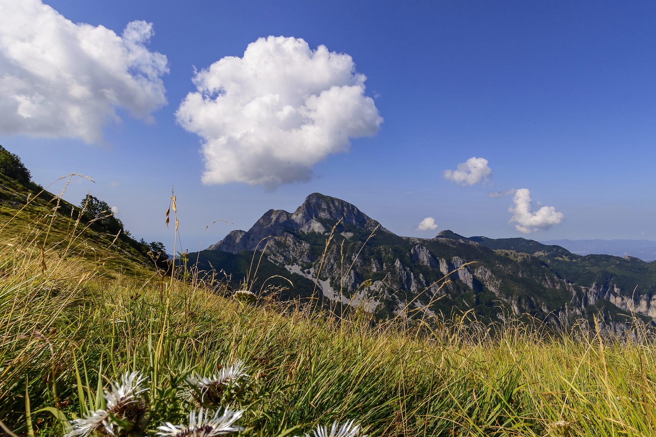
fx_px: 346
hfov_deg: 86.2
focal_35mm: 19
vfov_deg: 63.6
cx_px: 383
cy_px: 270
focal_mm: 10
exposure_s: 1/250
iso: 100
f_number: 9
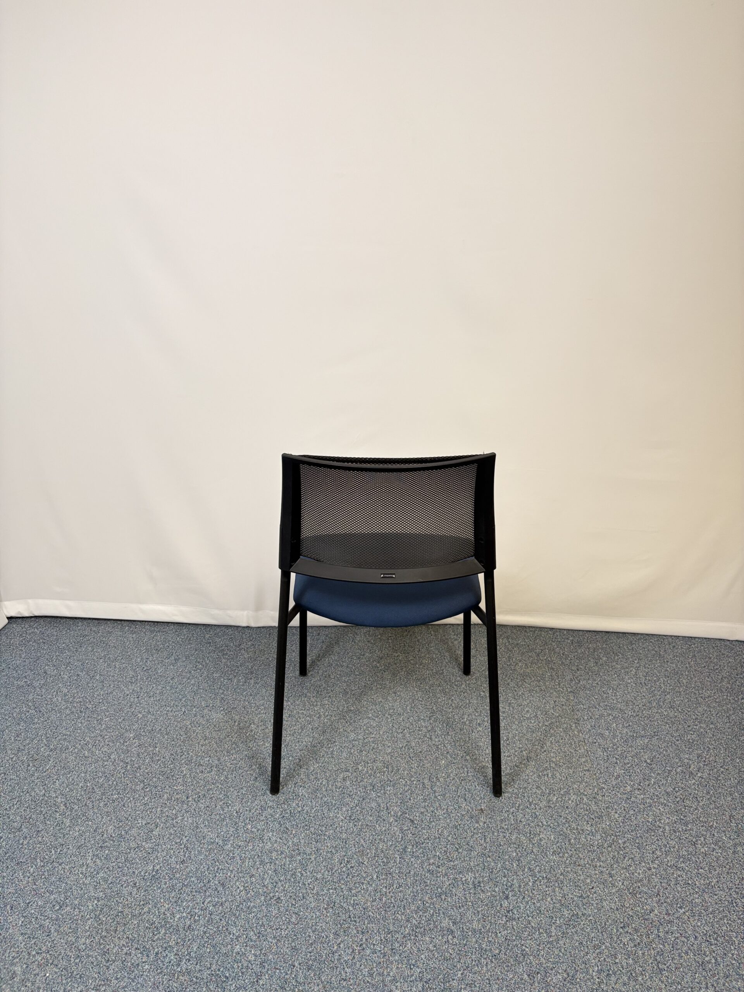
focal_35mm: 26
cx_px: 372
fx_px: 745
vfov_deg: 67.3
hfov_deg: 53.1
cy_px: 496
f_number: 1.6
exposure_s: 1/121
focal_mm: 5.96
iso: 100
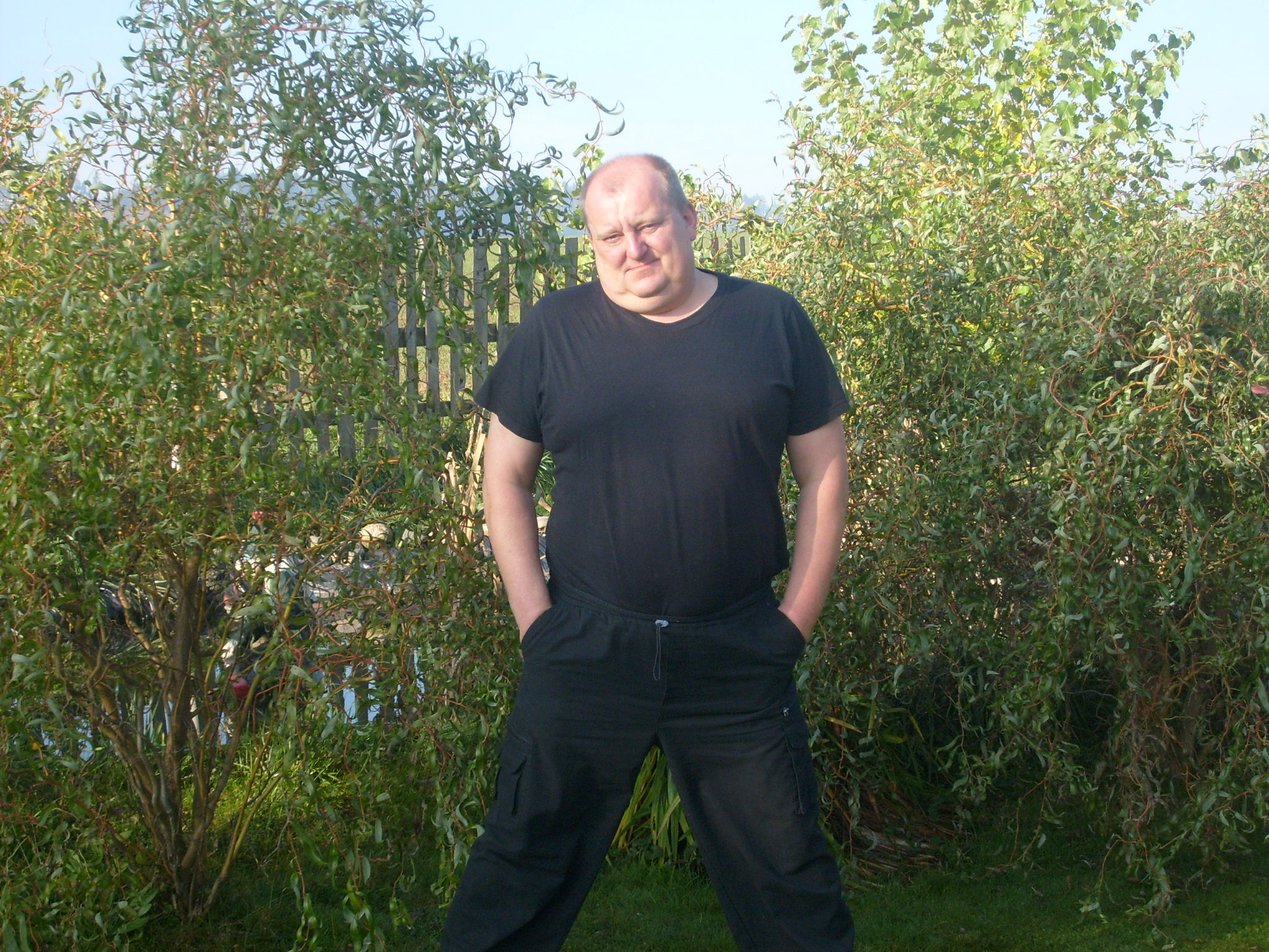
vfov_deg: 24.0
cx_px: 634
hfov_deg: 31.7
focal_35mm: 61
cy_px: 476
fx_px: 2236
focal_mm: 10.3
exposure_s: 1/350
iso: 80
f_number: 3.6
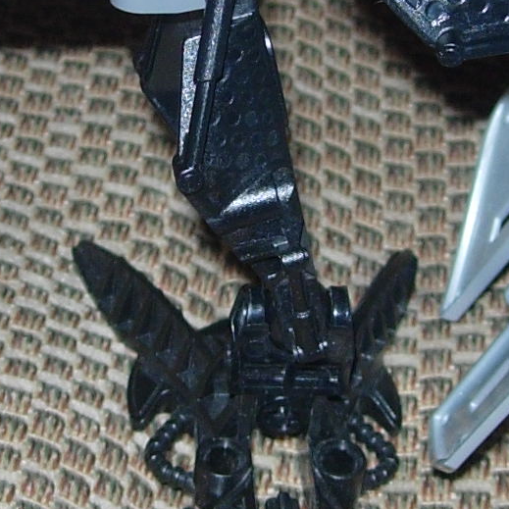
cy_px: 134
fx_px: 2445
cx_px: 221
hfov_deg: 11.9
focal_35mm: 147
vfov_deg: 11.9
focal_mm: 7.8
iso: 79
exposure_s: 1/64
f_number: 2.8
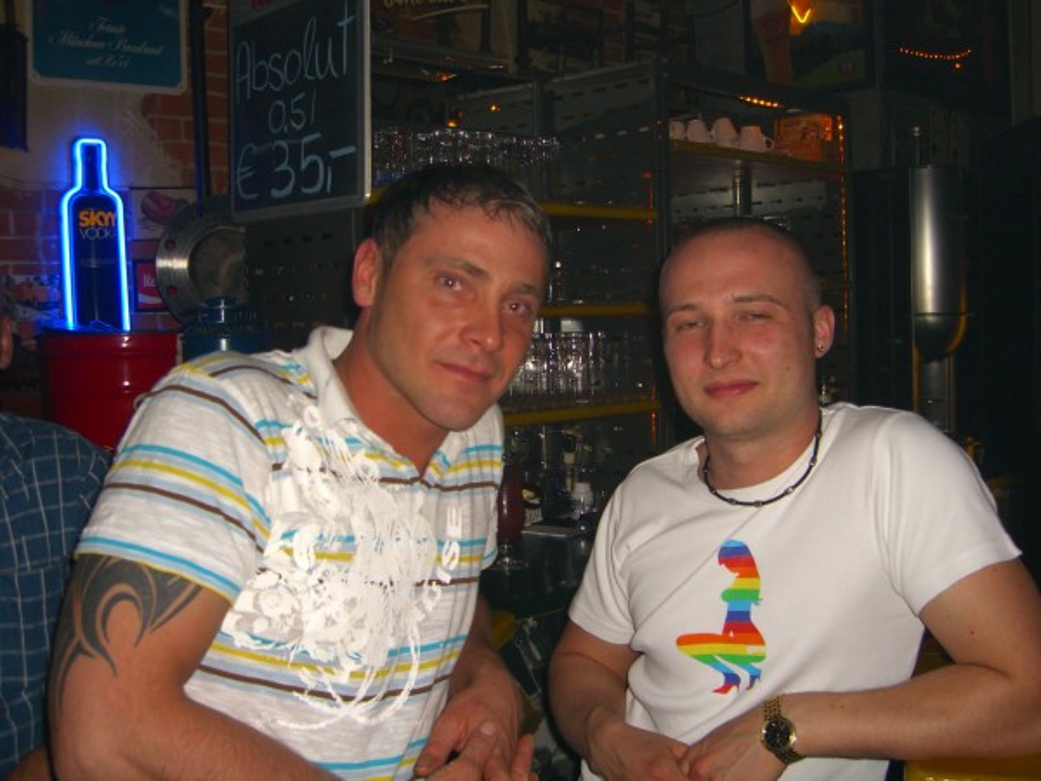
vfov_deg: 37.7
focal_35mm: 38
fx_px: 1143
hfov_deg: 49.0
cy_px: 390
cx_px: 520
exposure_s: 1/60
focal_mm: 7.9
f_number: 2.8
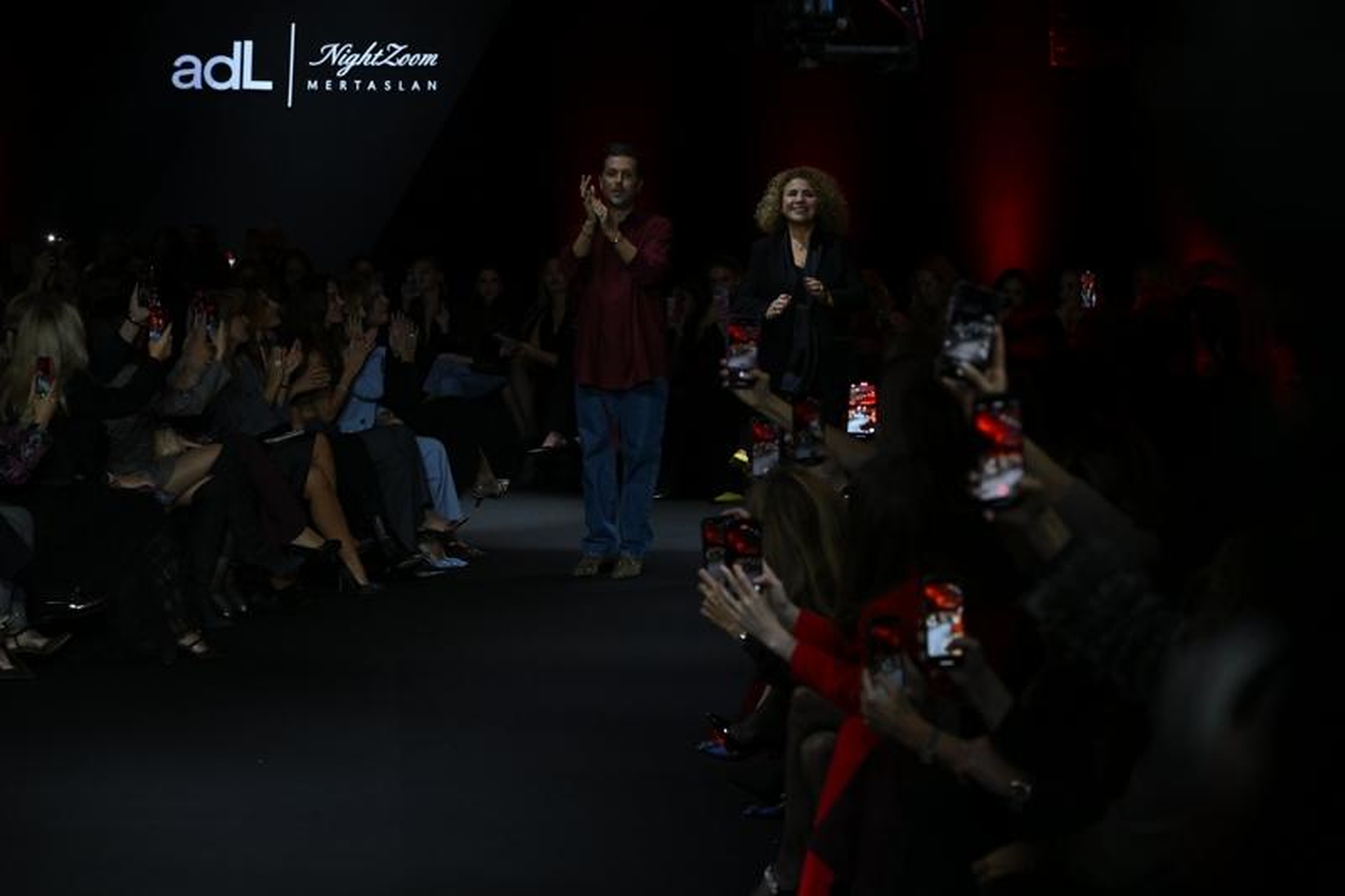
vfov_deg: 13.8
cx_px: 672
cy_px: 448
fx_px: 3698
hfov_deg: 20.6
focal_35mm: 99
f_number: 6.3
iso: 1600
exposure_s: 1/320
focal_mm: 99
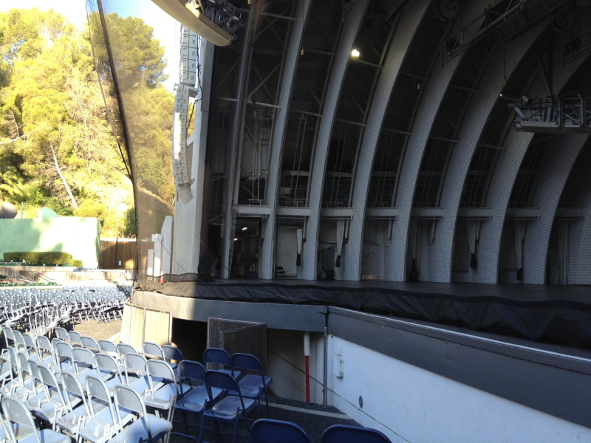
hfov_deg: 52.6
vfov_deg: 40.7
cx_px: 296
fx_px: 598
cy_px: 222
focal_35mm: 35
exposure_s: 1/155
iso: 50
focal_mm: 4.28
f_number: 2.4
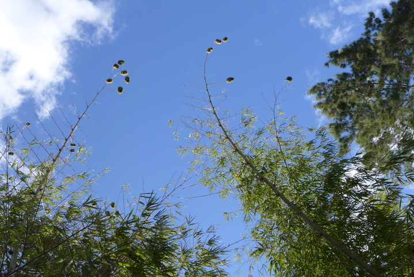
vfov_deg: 28.7
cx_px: 207
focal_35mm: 47
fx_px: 541
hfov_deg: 41.9
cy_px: 138
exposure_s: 1/1600
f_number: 2.8
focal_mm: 9.2
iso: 80
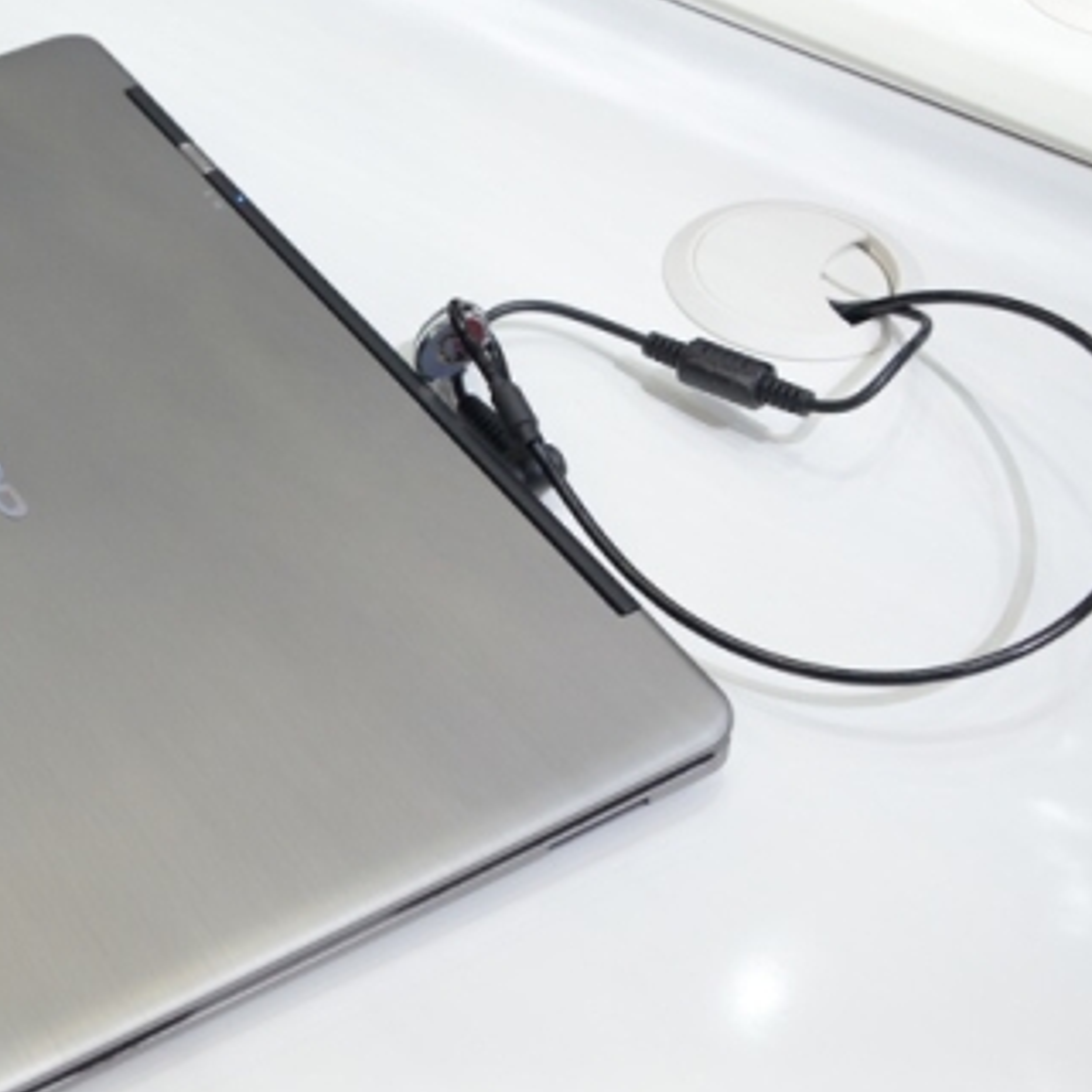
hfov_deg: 27.0
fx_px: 2213
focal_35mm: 62
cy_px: 587
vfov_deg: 27.7
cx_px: 174
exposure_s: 1/125
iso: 800
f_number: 5.6
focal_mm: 26
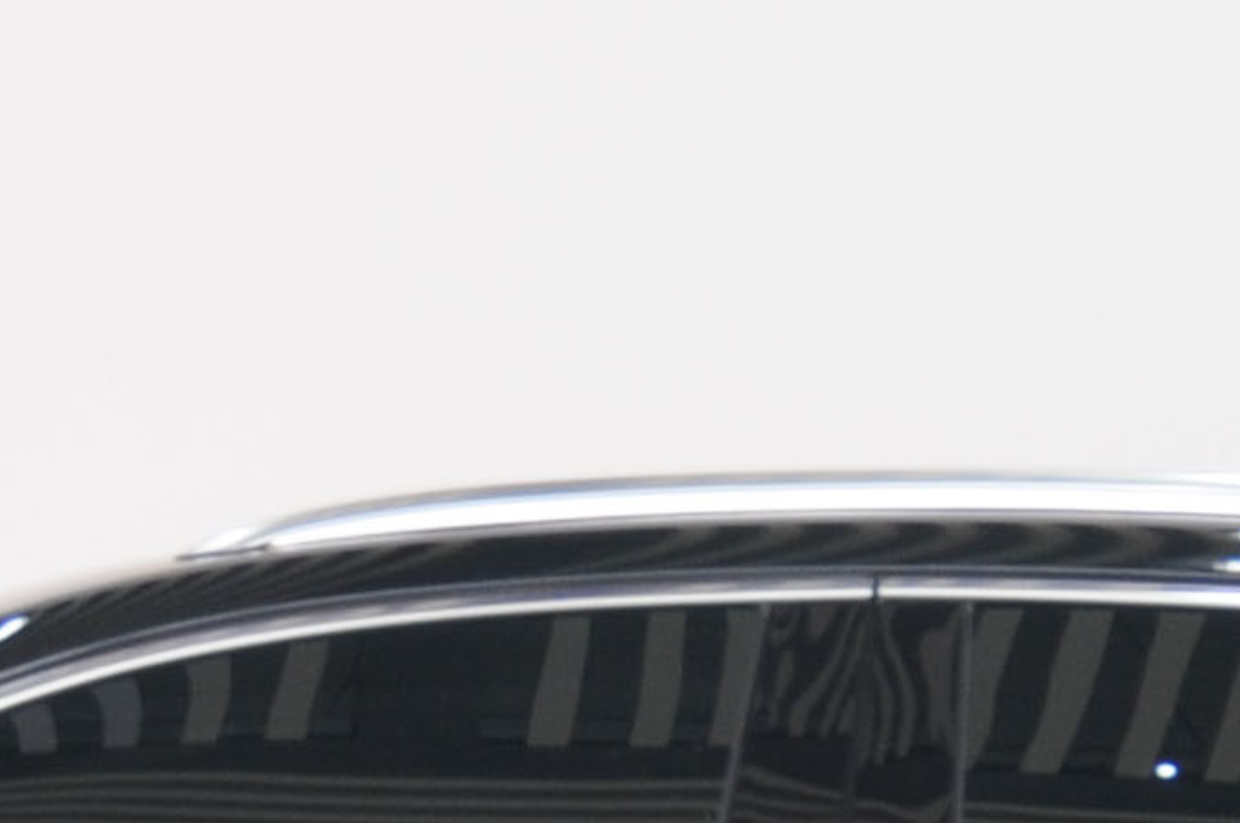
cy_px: 1086
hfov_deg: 7.1
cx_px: 568
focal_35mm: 292
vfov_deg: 4.7
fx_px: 10046
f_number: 4.8
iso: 200
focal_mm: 31
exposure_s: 1/10
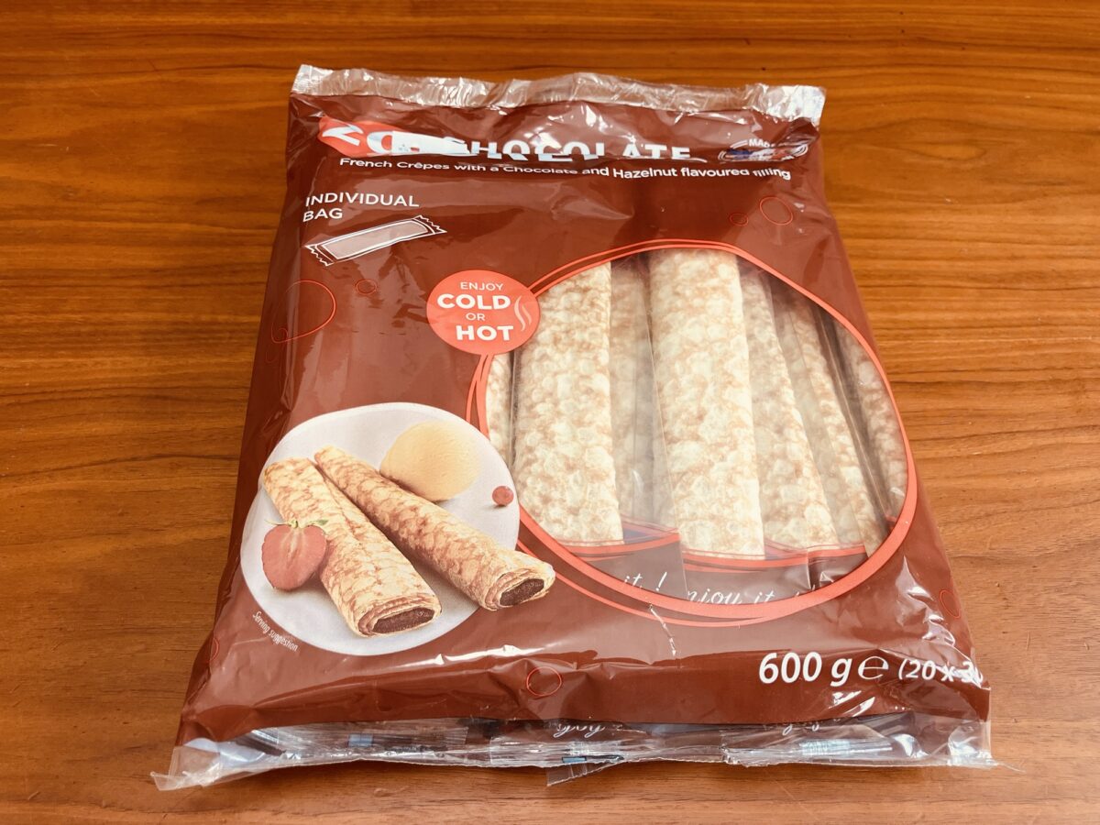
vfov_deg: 49.7
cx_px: 550
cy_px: 412
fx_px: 890
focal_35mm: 28
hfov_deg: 63.4
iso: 64
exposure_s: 1/121
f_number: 1.8
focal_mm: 3.99
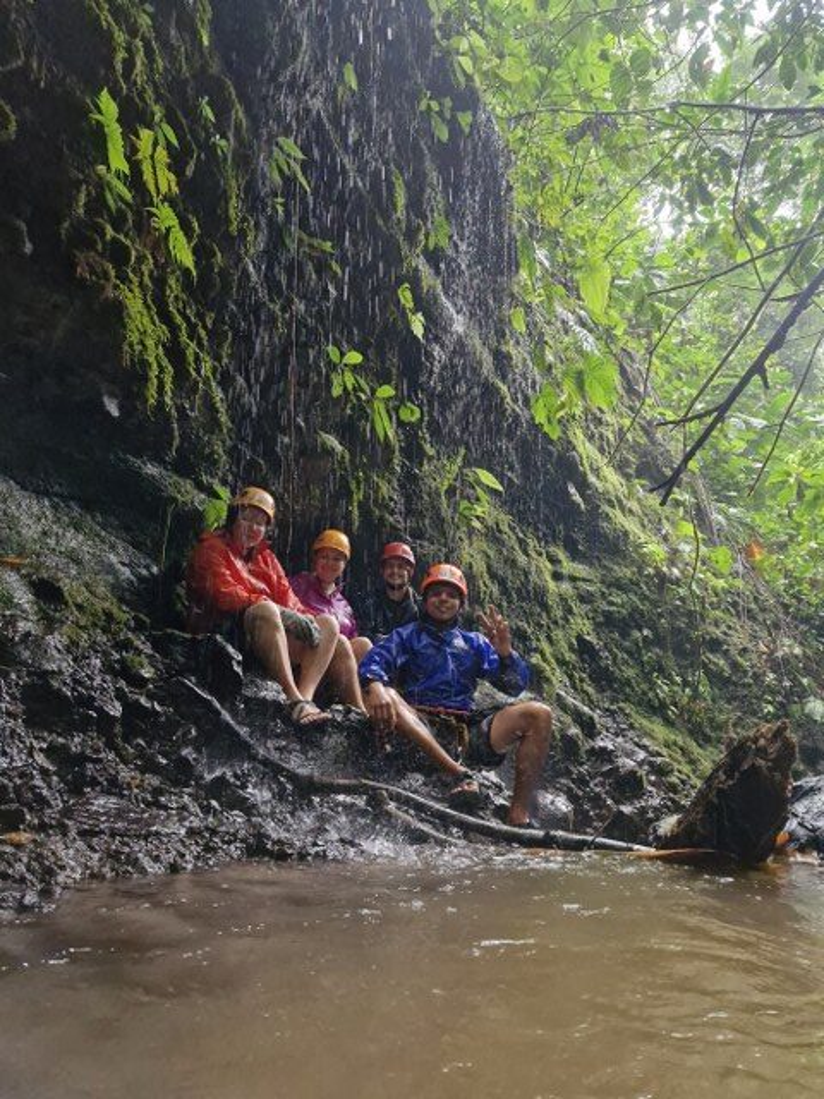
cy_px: 550
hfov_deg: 58.9
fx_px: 730
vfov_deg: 73.9
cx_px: 412
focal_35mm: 23
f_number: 1.8
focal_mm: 5.54
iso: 500
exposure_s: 1/120
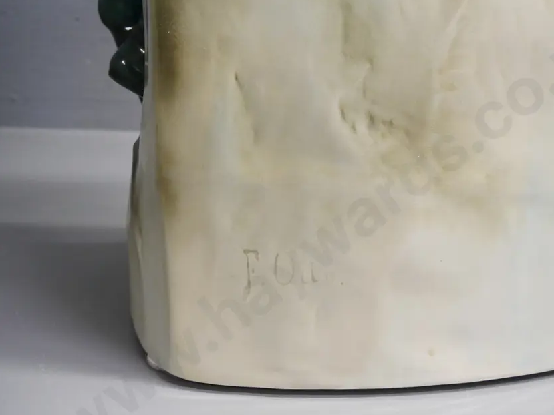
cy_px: 234
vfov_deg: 34.3
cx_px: 340
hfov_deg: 44.5
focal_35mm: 42
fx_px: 672
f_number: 5
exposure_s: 1/50
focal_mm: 17
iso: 1600
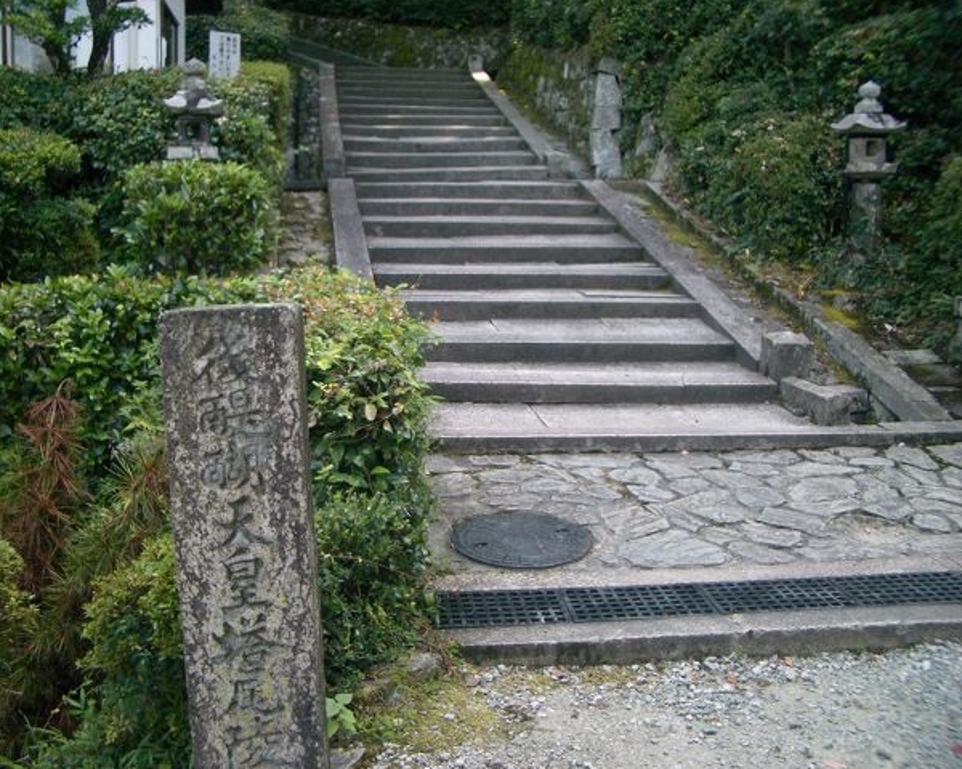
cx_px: 443
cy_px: 382
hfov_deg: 49.0
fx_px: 1053
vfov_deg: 40.1
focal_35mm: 37
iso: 50
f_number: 2.6
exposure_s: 1/80
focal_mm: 5.8
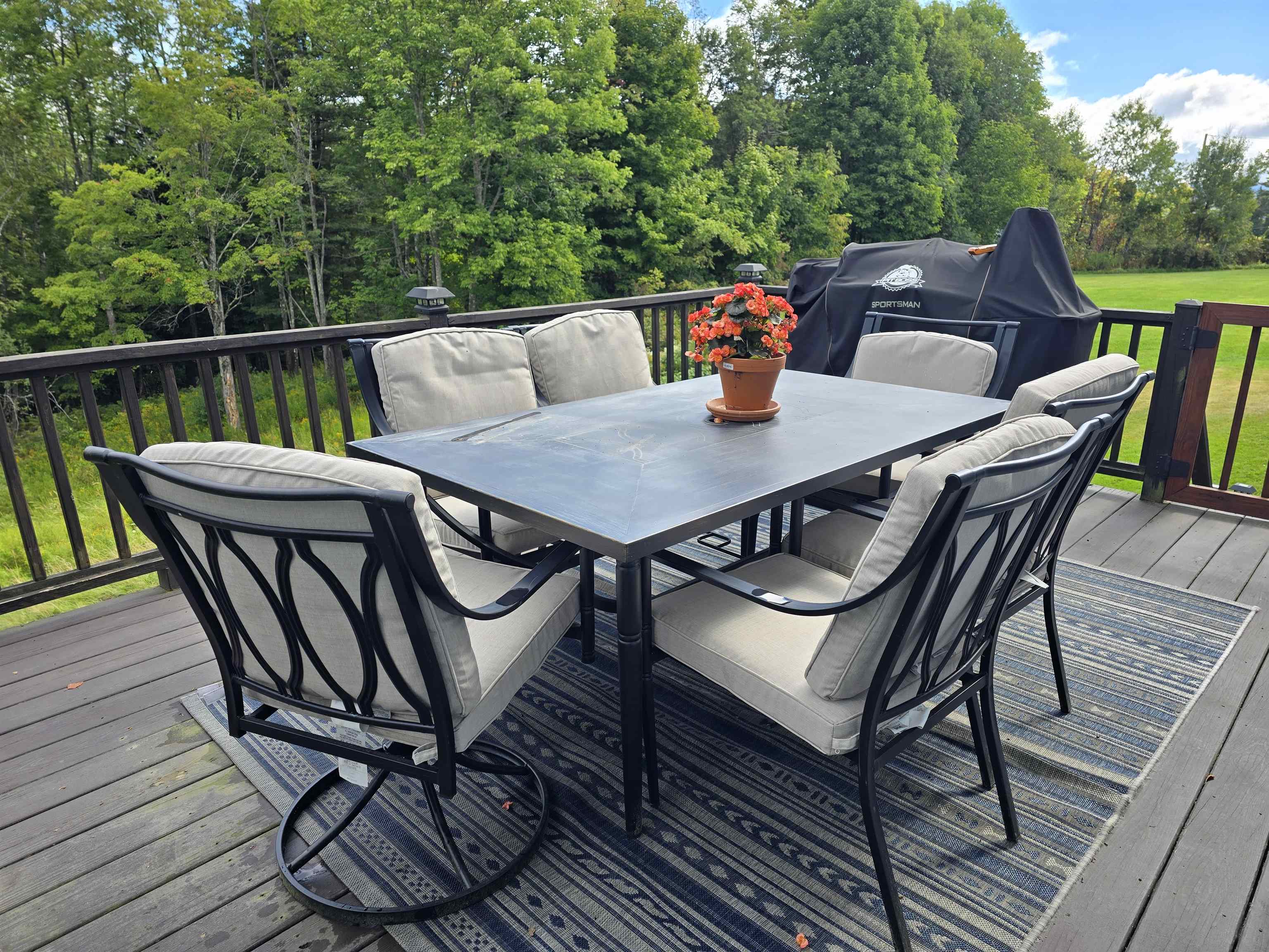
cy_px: 476
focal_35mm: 23
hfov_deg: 73.9
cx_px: 634
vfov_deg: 58.9
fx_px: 843
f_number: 1.7
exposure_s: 1/340
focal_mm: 6.3
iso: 12
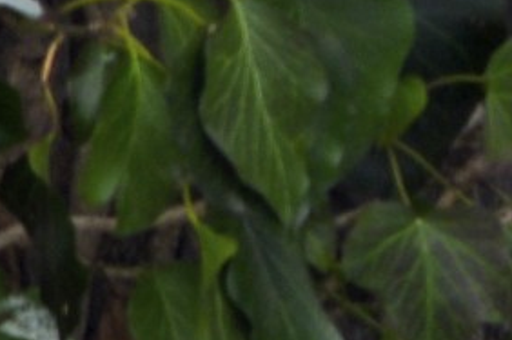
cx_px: 1792
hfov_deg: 0.9
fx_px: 32414
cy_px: 605
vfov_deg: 0.6
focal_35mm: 2283
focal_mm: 200
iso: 200
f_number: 8
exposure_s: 1/60
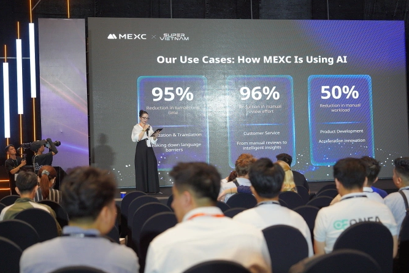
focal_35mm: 54
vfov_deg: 25.1
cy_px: 136
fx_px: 614
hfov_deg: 36.9
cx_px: 205
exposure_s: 1/200
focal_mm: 53
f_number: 3.2
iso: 1600
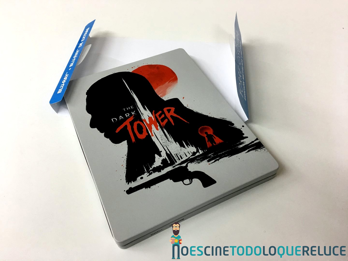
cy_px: 130
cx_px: 174
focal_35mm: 29
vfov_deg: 48.2
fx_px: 292
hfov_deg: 61.7
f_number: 2.2
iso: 50
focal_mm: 4.15
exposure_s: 1/17
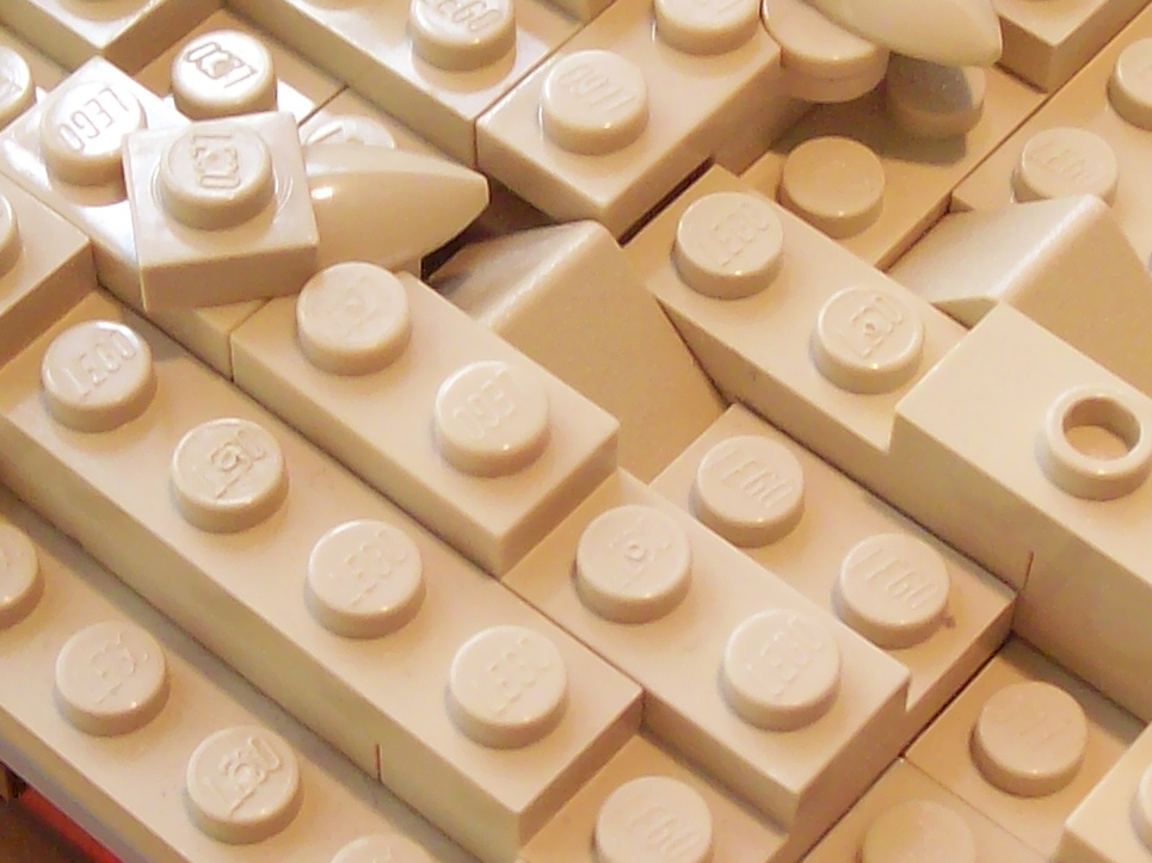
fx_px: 3194
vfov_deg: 15.4
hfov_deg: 20.4
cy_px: 298
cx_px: 464
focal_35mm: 96
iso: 80
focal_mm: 6
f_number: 2.7
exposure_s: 1/117
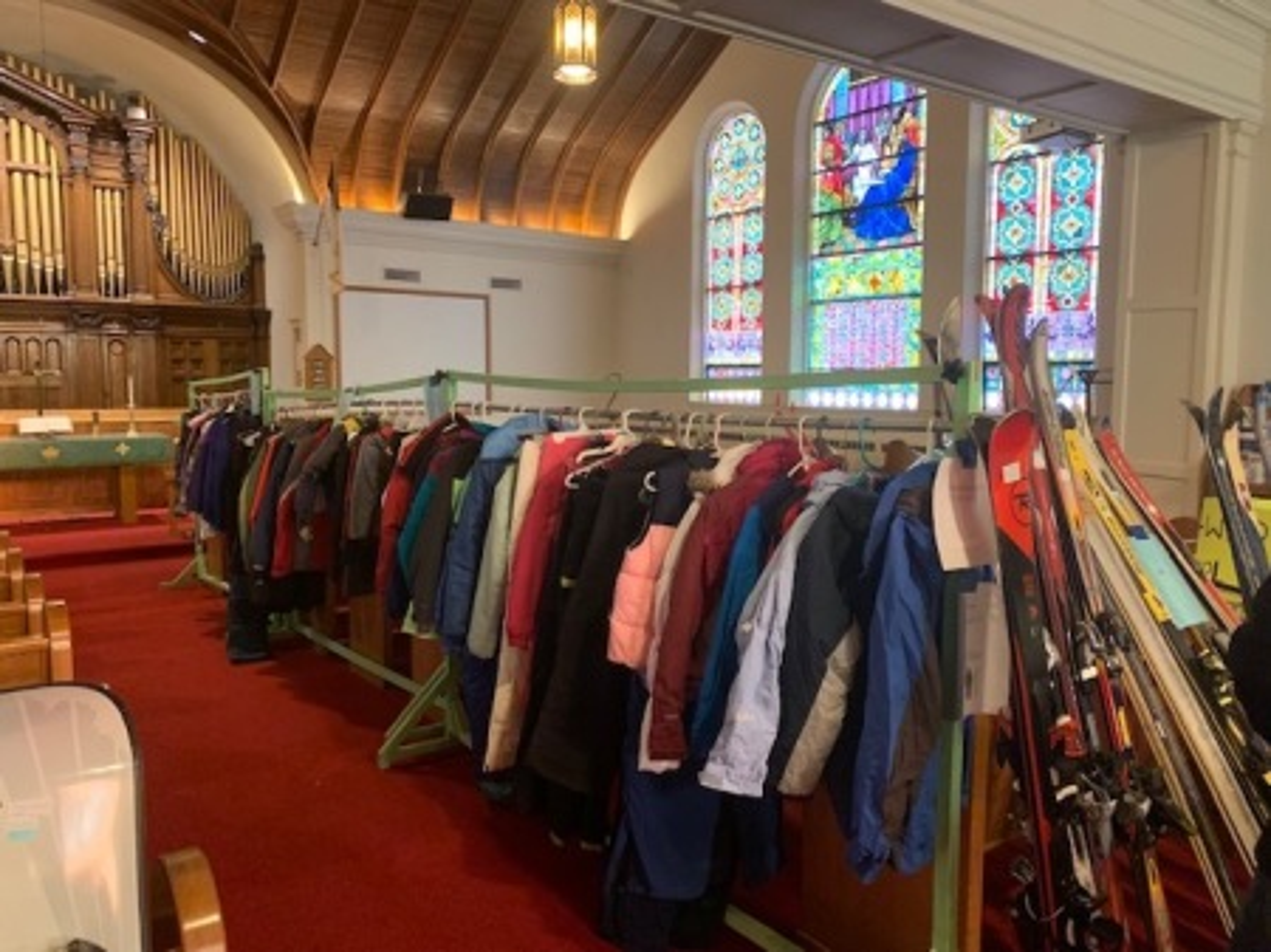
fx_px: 954
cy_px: 476
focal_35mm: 26
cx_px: 636
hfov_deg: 67.3
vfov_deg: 53.0
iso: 400
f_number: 1.8
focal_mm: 4.25
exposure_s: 1/40
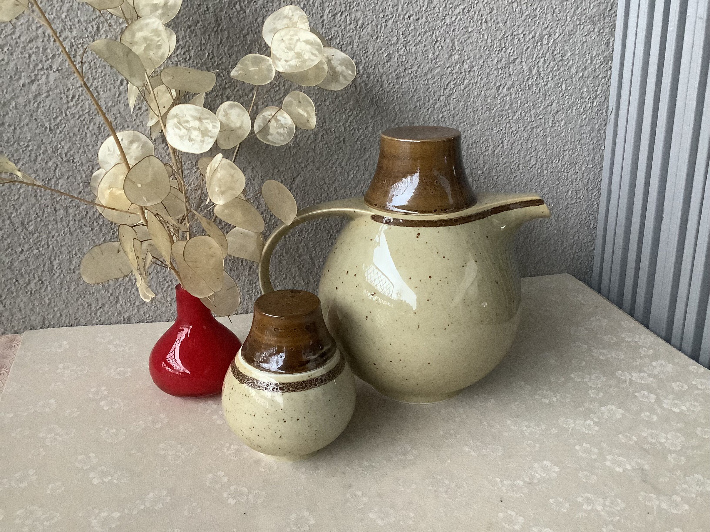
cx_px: 355
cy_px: 266
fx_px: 636
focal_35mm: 31
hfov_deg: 58.4
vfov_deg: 45.4
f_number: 2.4
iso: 320
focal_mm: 3.3
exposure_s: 1/60
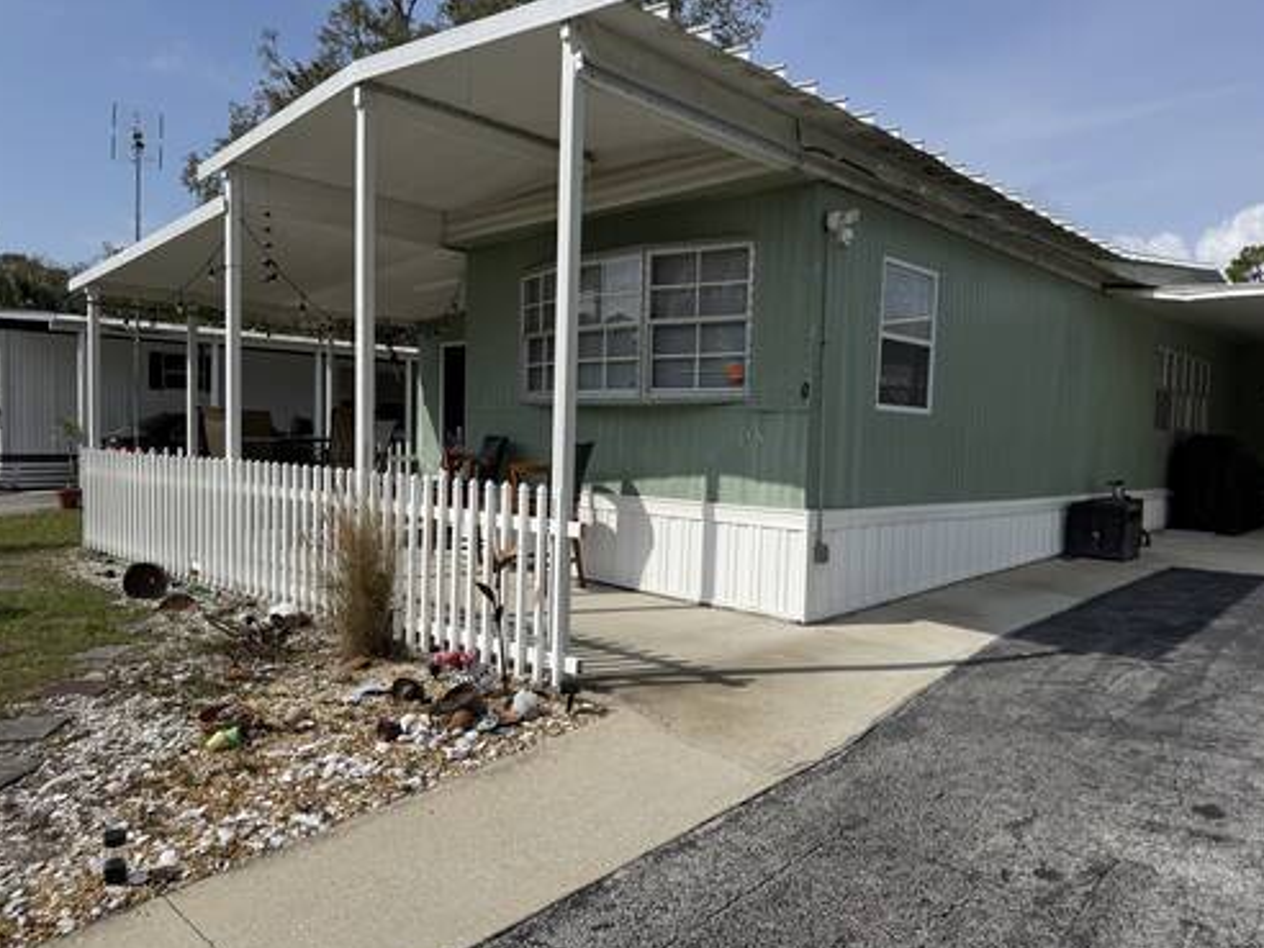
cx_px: 640
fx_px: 913
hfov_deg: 69.4
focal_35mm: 25
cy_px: 488
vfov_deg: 54.9
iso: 80
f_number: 1.78
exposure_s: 1/9091
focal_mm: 6.76
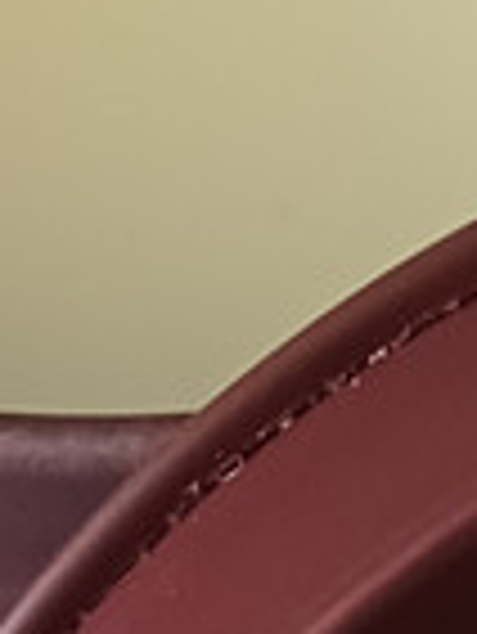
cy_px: 337
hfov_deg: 8.2
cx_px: 531
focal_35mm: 181
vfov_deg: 10.9
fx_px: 3320
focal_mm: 4.6
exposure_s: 1/25
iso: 640
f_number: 1.8
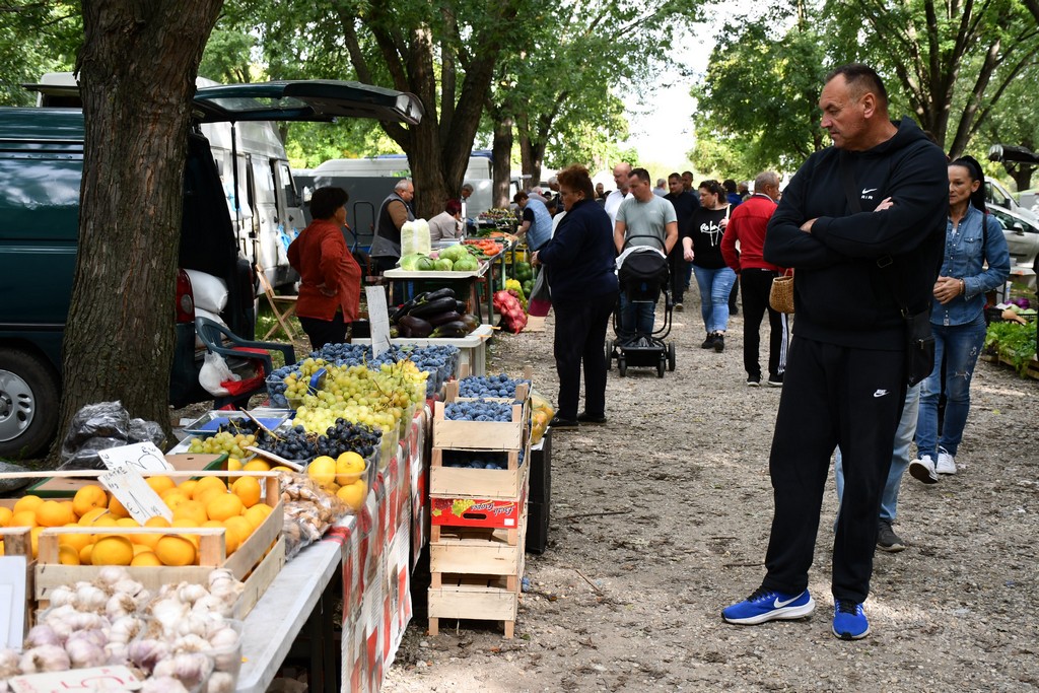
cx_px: 520
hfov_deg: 41.1
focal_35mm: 48
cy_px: 346
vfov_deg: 28.1
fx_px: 1385
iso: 400
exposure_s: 1/250
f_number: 4.5
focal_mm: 32
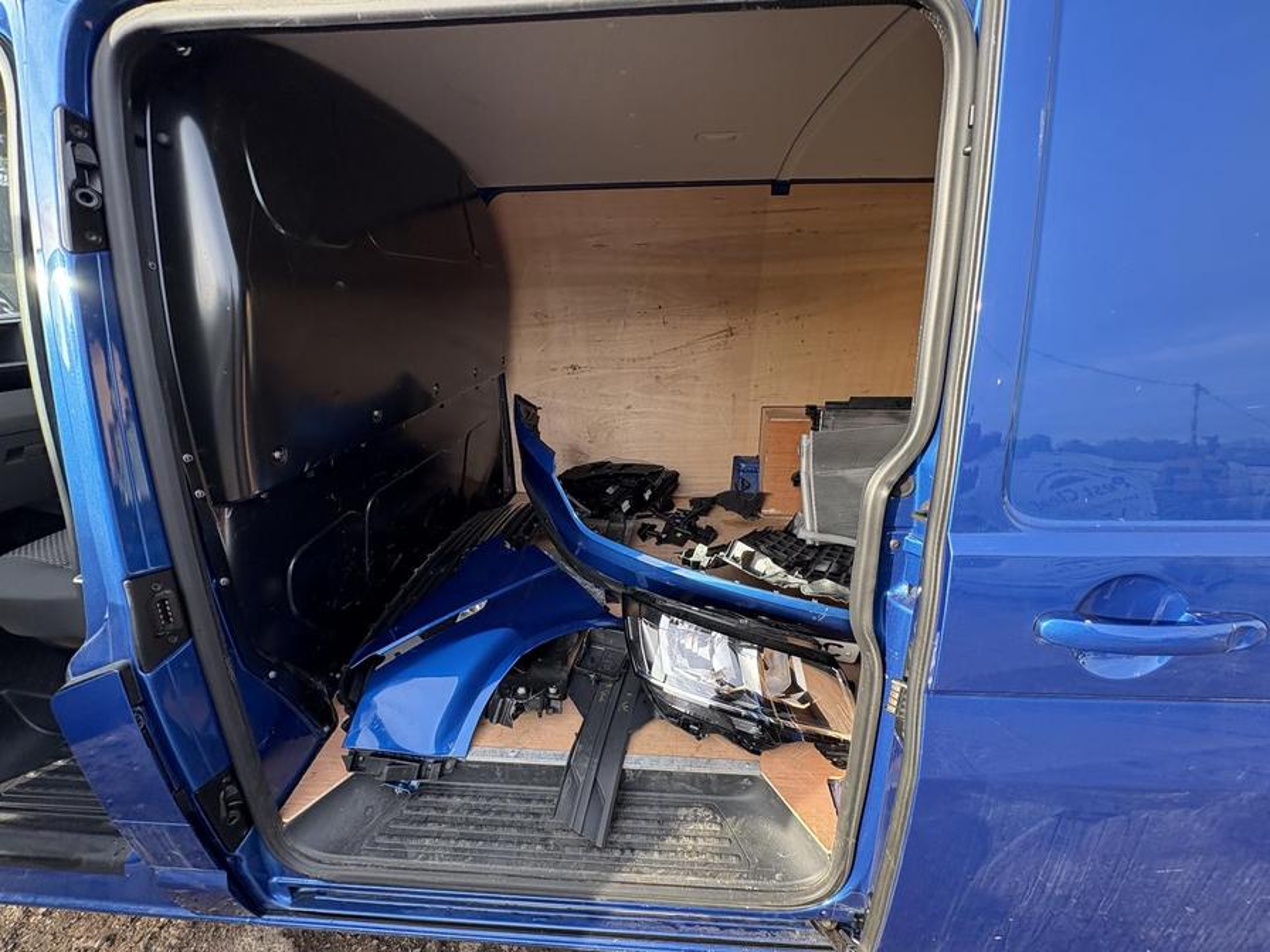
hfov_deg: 102.1
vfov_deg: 85.7
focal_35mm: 14
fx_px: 514
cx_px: 635
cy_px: 476
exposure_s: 1/136
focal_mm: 2.22
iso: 80
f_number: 2.2
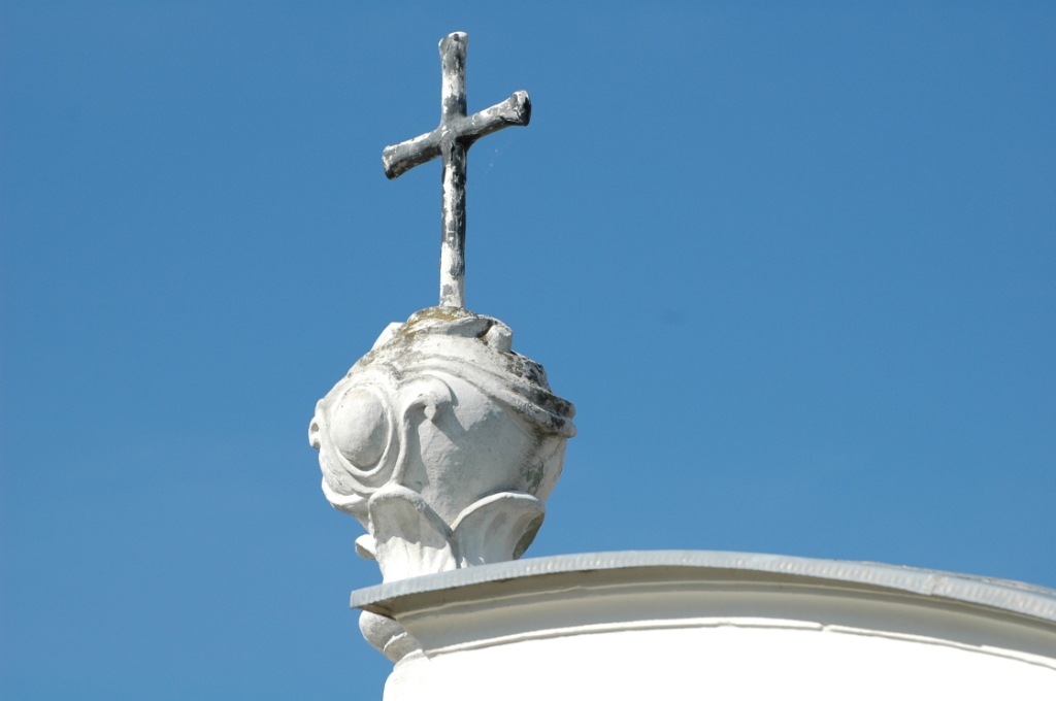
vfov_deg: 6.8
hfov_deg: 10.2
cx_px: 528
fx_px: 5932
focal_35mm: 202
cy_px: 350
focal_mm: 135
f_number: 7.1
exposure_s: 1/800
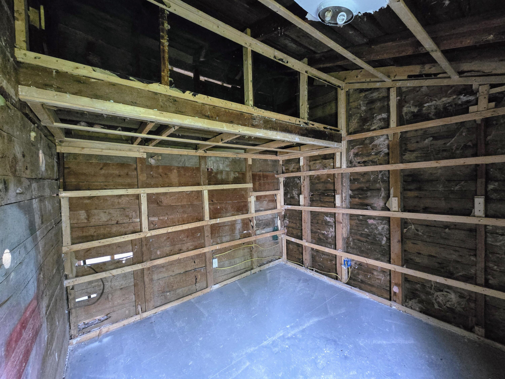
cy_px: 190
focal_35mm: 13
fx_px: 190
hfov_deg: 106.2
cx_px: 252
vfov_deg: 89.9
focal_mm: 2.2
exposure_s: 1/24
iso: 1600
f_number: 2.2
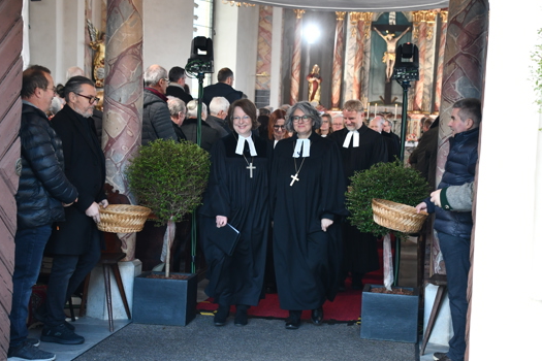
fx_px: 963
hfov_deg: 31.4
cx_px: 280
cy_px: 179
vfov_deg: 21.2
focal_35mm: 64
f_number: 4.2
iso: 1250
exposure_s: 1/125
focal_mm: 40
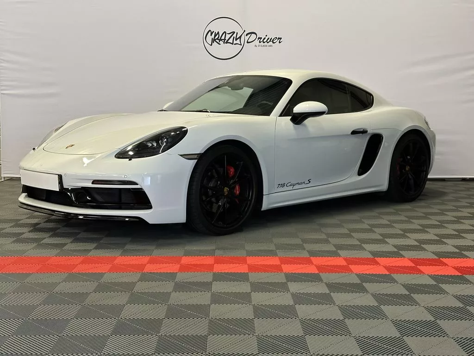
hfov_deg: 39.7
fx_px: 657
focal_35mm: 48
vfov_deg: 30.3
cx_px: 237
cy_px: 178
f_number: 1.78
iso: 200
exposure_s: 1/50
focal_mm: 6.86
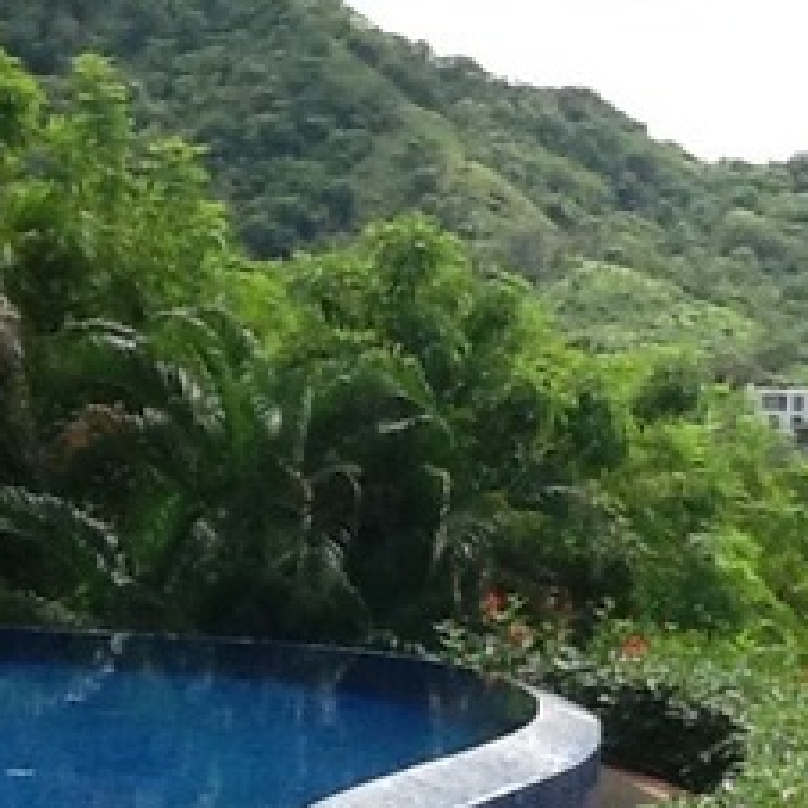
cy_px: 433
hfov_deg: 15.8
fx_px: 2905
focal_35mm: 110
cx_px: 508
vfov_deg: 15.8
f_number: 2.4
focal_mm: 2.03
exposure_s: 1/810
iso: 40
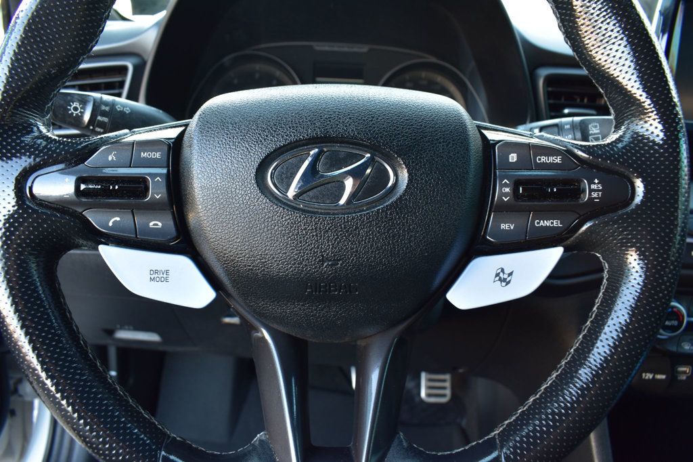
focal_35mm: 27
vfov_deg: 47.9
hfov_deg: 67.4
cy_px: 231
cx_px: 346
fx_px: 520
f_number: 6.3
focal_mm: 18
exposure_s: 1/20
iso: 400
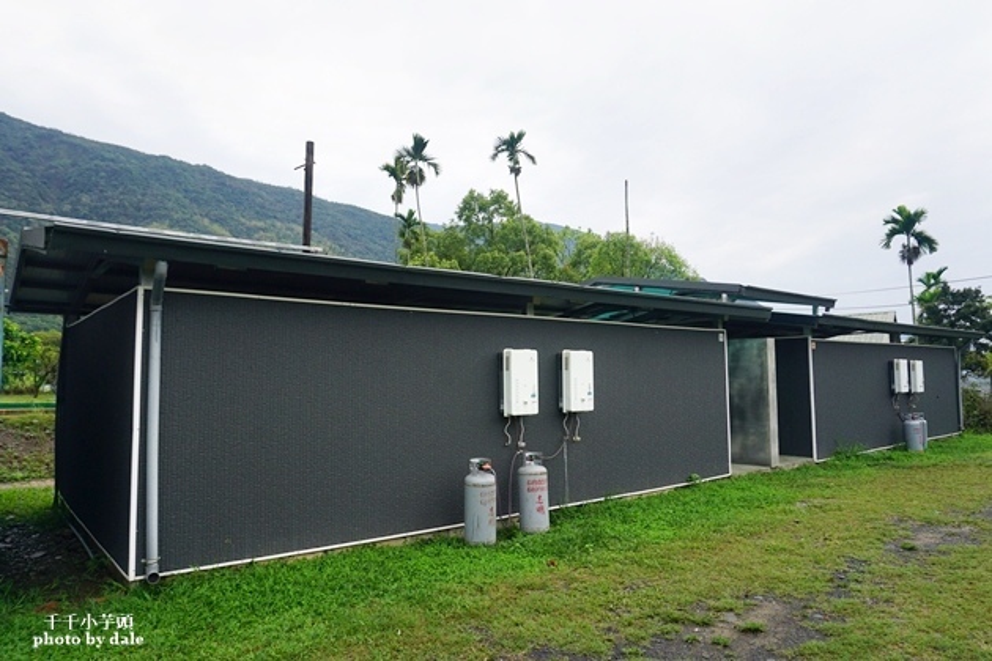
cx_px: 496
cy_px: 330
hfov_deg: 73.7
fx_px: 661
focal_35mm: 24
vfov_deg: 53.1
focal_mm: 16
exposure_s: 1/80
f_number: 7.1
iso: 100
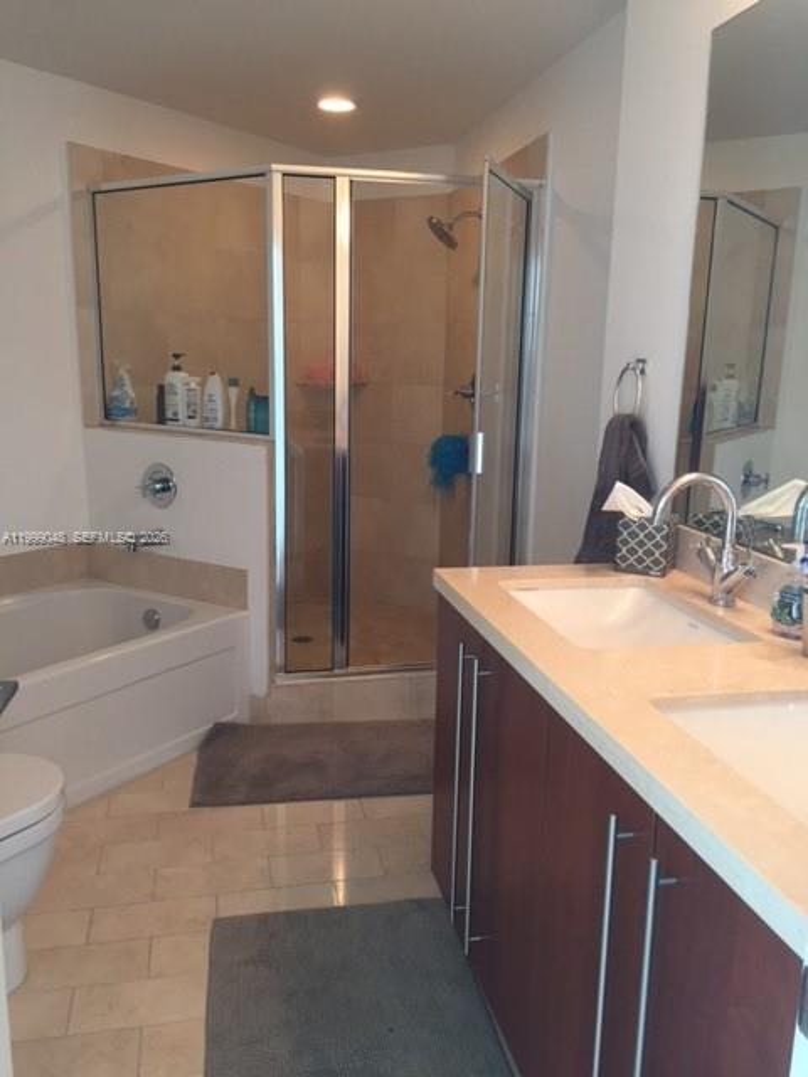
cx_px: 404
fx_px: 903
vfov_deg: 61.7
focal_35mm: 29
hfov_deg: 48.2
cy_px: 538
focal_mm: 4.15
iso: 80
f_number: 2.2
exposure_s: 1/30
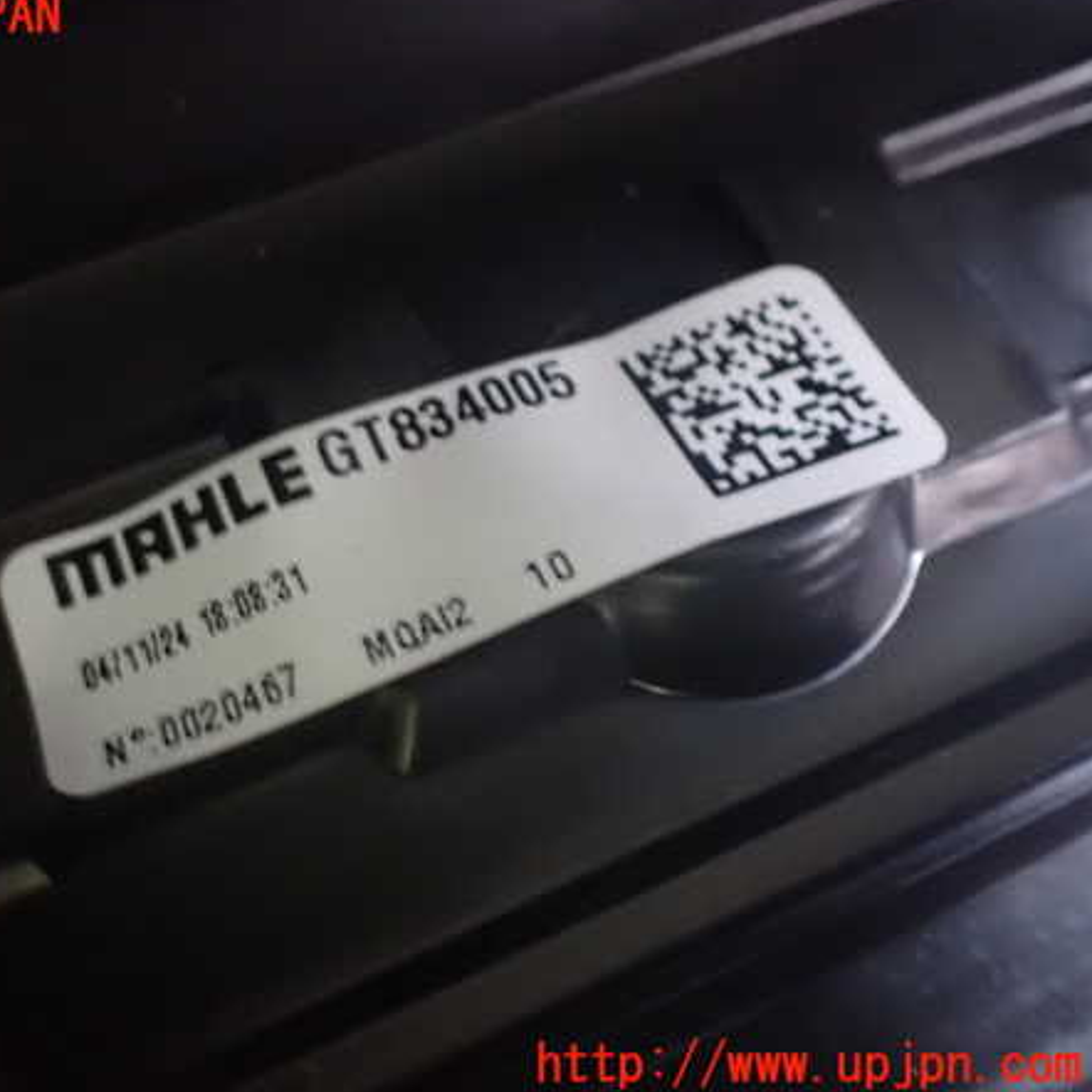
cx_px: 353
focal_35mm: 36
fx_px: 1285
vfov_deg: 46.0
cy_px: 541
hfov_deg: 45.3
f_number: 2.3
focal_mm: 5.4
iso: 1600
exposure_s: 1/15
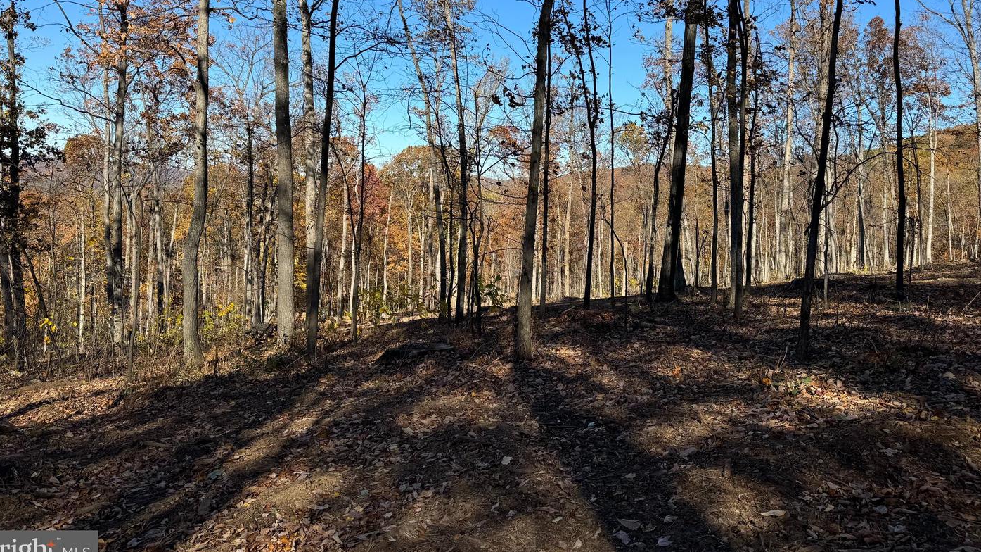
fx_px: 702
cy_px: 191
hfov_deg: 69.9
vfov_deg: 42.4
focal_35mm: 27
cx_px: 481
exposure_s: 1/2959
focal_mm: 6.76
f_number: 1.78
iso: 80
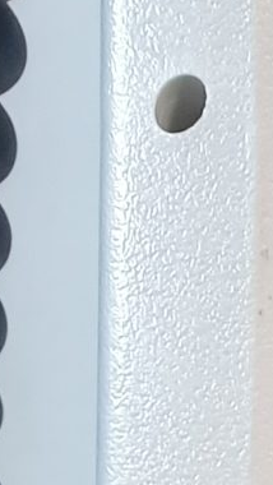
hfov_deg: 5.6
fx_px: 2456
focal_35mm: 191
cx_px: 1027
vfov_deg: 9.3
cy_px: 1384
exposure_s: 1/50
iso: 400
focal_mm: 4.3
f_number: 2.4
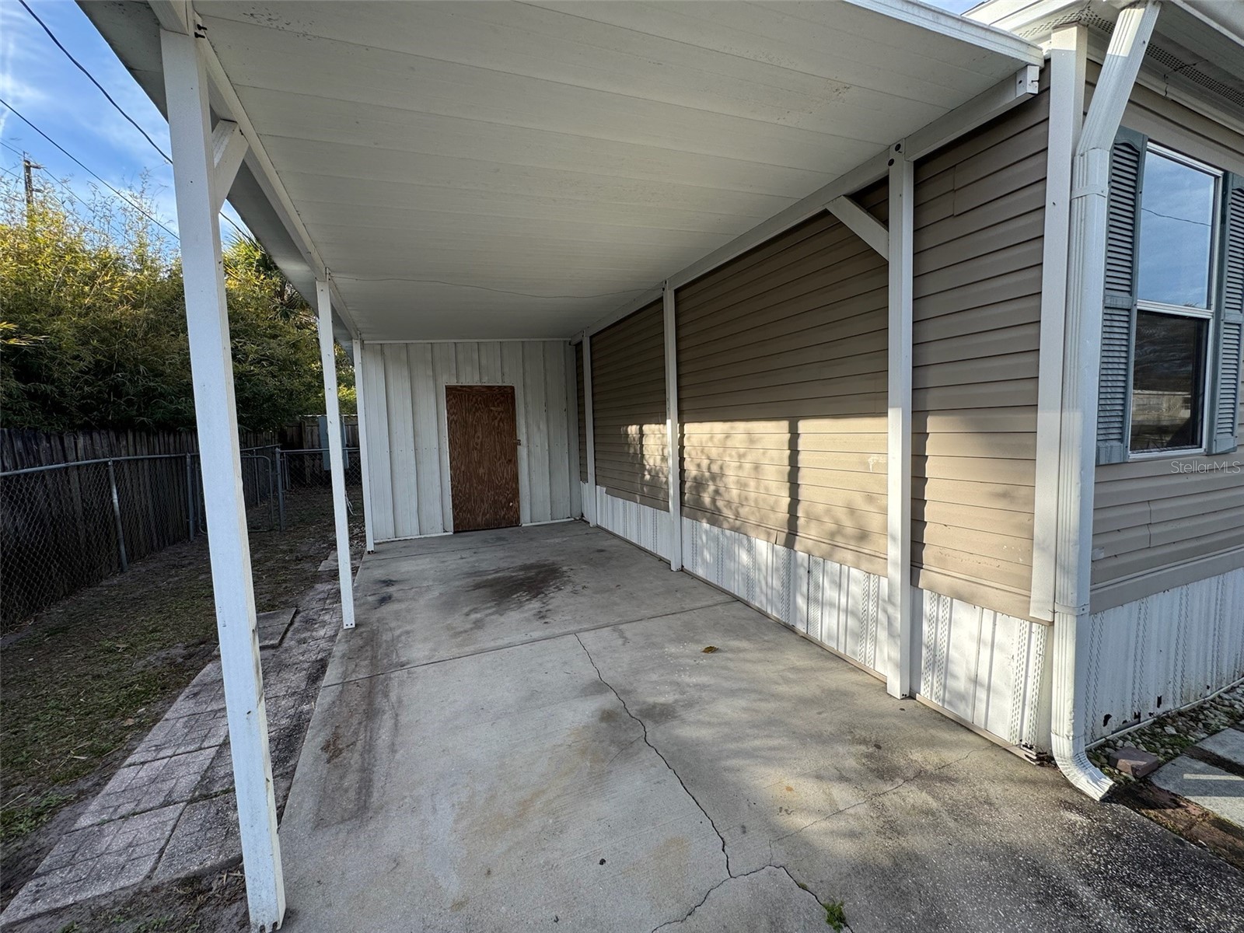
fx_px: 503
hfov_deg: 102.1
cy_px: 466
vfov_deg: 85.7
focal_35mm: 14
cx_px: 622
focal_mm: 2.22
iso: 40
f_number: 2.2
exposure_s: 1/569
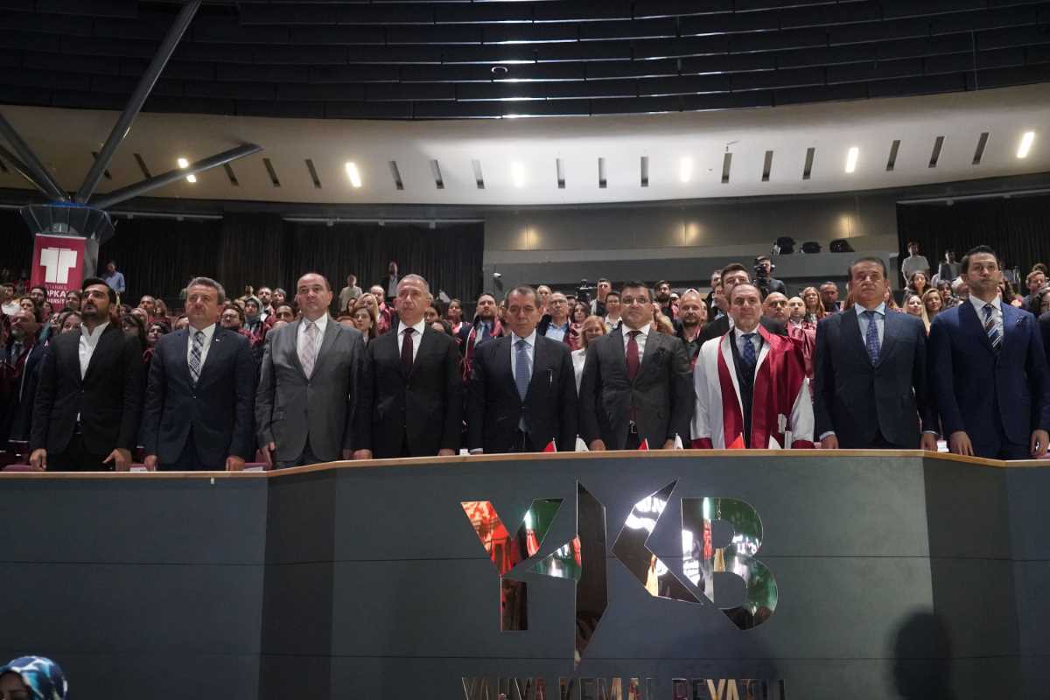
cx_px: 525
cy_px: 350
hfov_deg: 48.5
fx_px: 1167
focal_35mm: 40
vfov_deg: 33.4
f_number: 4
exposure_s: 1/60
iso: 12800
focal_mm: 40
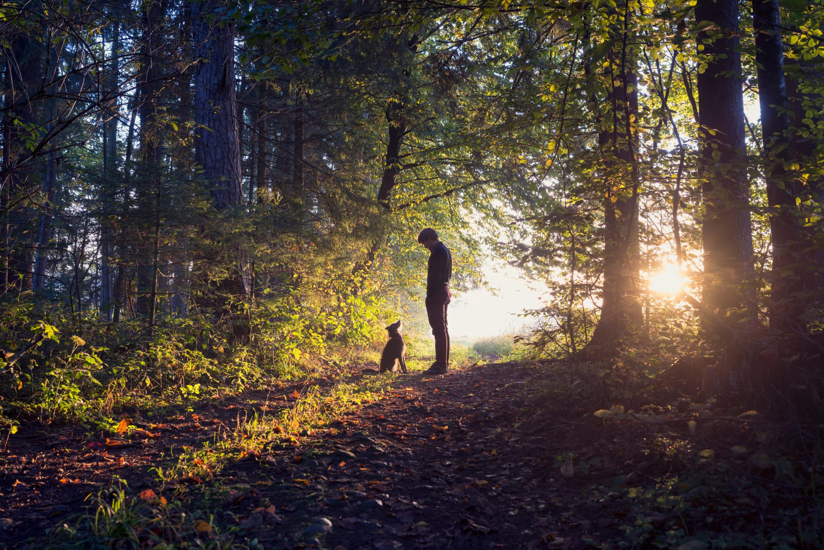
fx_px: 801
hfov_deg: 54.4
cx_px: 412
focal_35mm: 35
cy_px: 275
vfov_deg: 37.9
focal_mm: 35
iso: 250
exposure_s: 1/6
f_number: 6.3
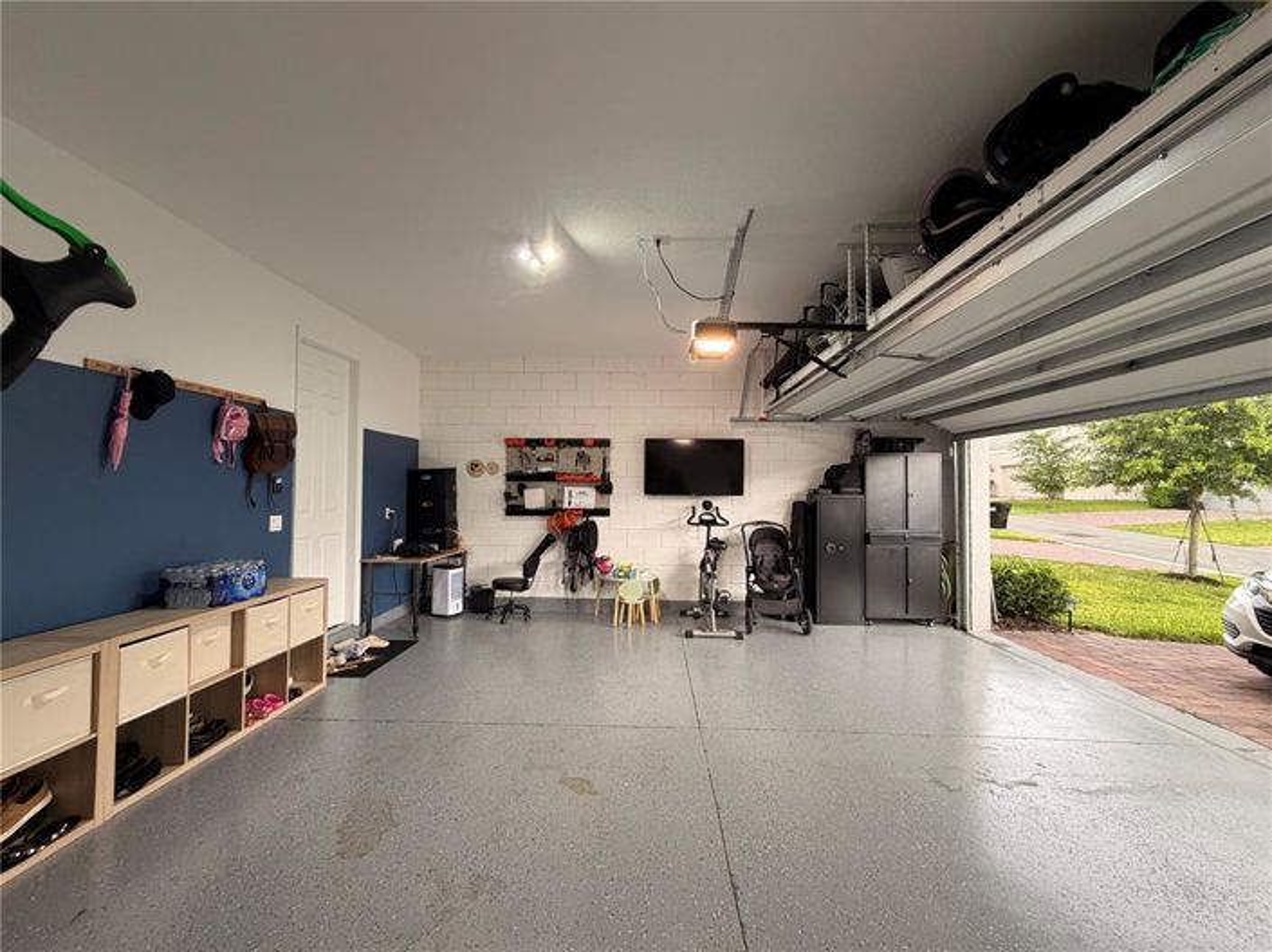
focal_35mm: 14
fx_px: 514
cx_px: 636
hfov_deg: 102.1
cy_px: 476
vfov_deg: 85.6
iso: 200
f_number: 2.2
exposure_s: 1/60
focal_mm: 2.22
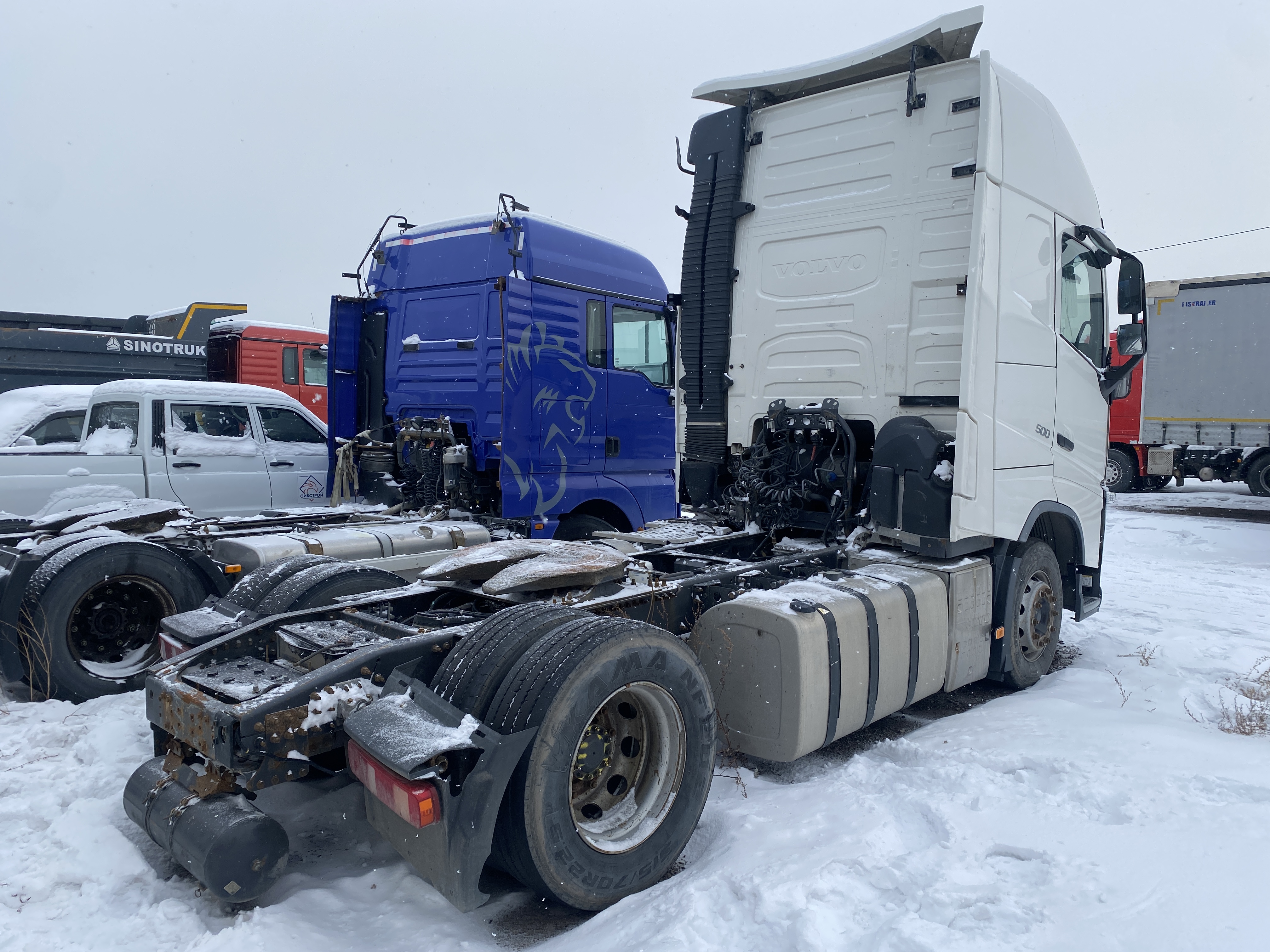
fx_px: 954
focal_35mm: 26
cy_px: 476
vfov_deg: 53.1
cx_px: 635
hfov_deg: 67.3
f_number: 1.8
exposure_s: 1/1016
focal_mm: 4.25
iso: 32
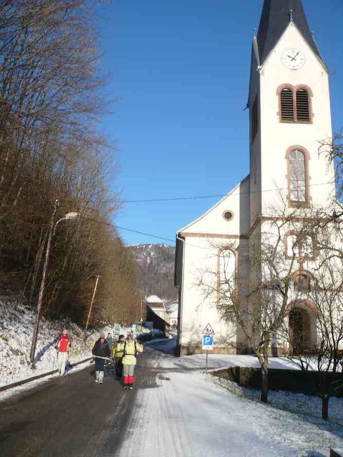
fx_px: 462
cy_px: 228
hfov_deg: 40.7
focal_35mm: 35
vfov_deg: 52.6
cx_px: 172
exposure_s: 1/160
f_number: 8
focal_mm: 5.8
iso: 100
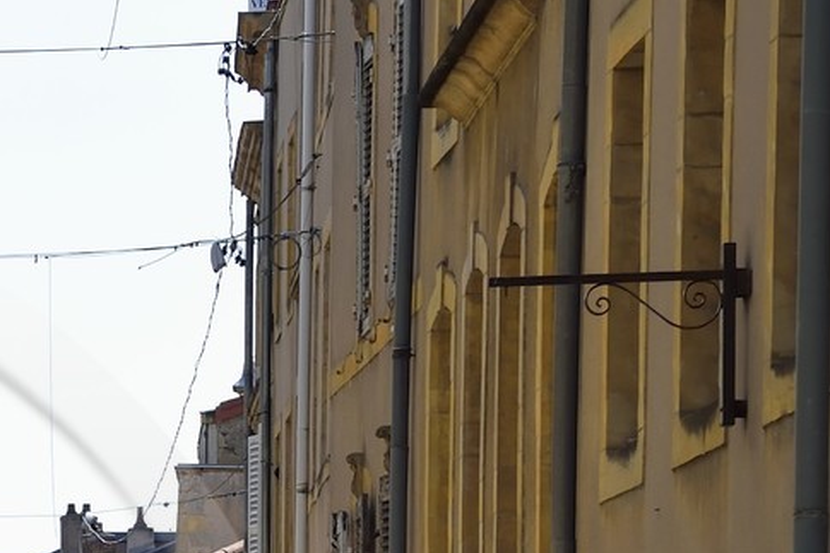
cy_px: 883
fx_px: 5324
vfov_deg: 5.9
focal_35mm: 231
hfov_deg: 8.7
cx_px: -383
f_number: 10
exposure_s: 1/320
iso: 200
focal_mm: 70
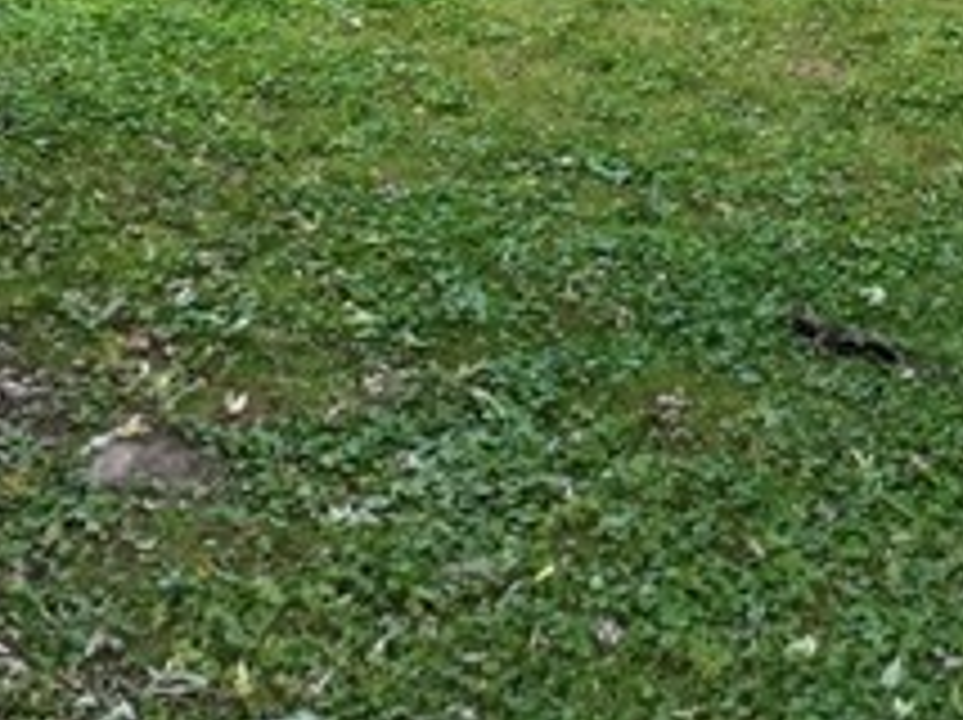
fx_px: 3196
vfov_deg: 12.3
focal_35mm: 115
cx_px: 918
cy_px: -356
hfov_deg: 16.8
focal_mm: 12.29
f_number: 2.8
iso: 130
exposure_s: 1/200
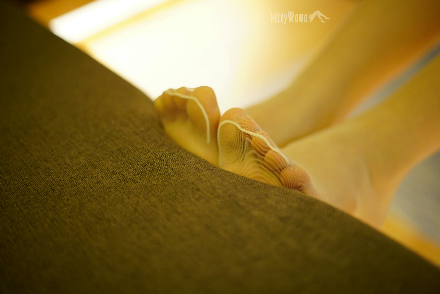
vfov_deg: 27.0
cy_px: 147
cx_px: 220
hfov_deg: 39.6
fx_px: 611
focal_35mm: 50
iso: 1000
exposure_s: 1/60
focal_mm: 50
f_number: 1.8
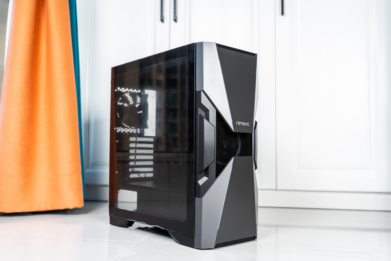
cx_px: 196
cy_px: 130
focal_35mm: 36
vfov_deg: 36.9
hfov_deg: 53.1
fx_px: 391
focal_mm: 36
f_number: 5.6
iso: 200
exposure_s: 1/100
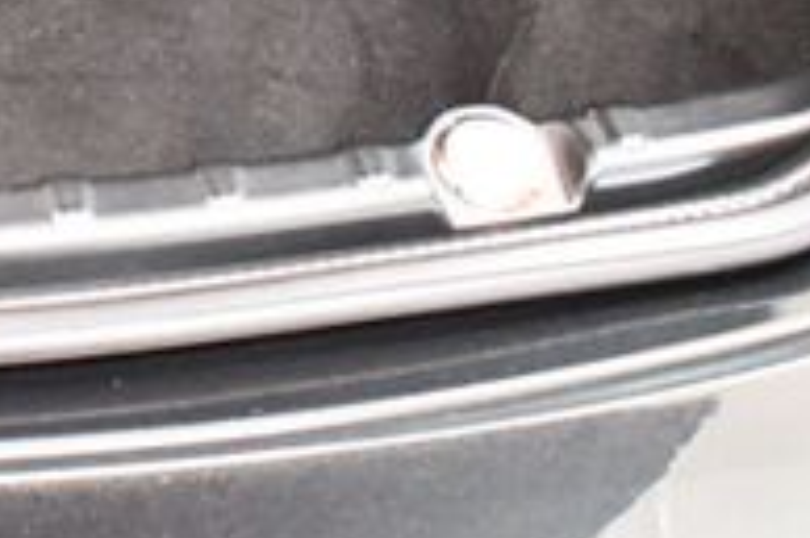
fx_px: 2675
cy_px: -209
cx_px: -505
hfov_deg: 15.5
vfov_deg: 11.1
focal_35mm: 119
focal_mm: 18
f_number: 3.5
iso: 10000
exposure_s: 1/60
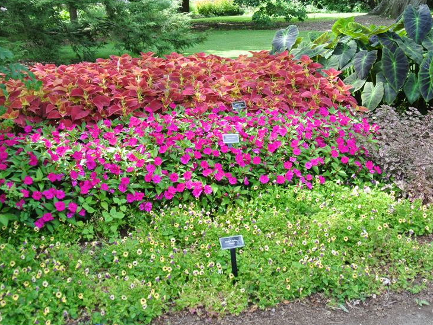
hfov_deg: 35.4
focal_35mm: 54
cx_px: 264
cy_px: 128
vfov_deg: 27.0
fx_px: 676
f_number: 4.2
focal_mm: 15.1
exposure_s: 1/100
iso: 100
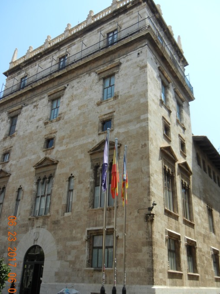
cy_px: 152
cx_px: 111
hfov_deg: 41.8
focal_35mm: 34
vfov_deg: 54.0
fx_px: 288
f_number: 3.5
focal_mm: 5.4
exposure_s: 1/924
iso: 160
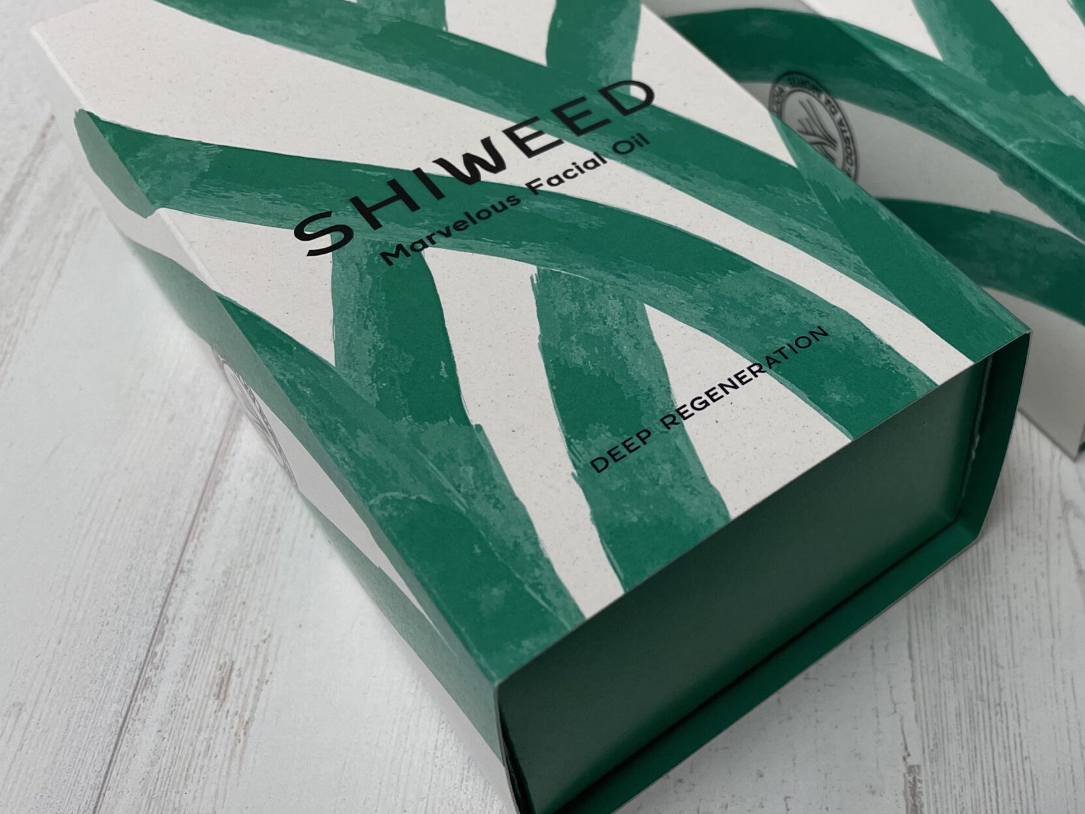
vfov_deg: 35.9
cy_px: 335
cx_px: 788
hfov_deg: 45.5
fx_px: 1254
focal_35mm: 40
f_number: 1.6
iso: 64
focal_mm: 4.2
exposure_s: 1/100
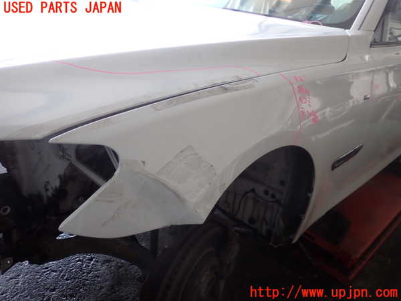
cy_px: 150
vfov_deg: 46.8
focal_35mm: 30
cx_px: 200
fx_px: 348
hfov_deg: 60.0
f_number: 2.3
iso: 100
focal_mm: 5.4
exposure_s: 1/80
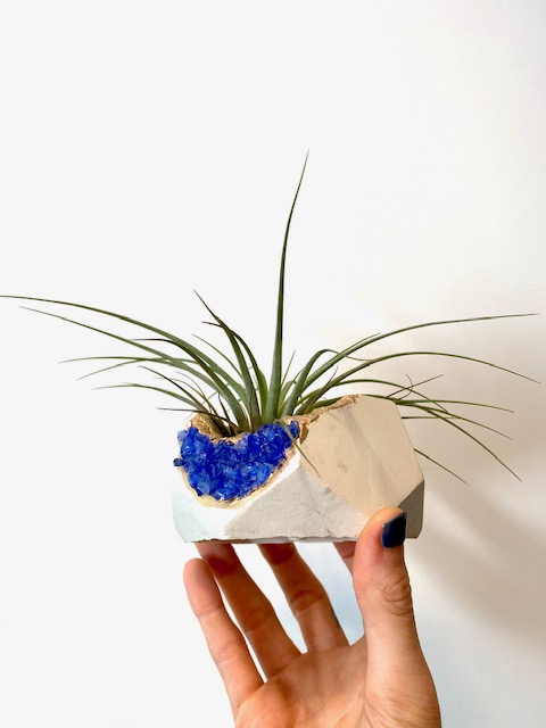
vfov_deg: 67.3
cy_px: 364
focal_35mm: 26
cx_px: 273
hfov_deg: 53.1
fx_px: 547
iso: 32
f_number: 1.8
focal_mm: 4.25
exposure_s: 1/120
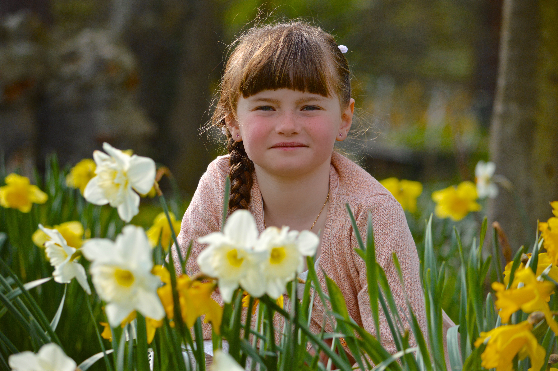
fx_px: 2555
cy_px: 186
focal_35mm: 165
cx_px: 279
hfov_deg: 12.5
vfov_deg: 8.3
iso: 400
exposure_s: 1/1250
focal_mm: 110
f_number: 5
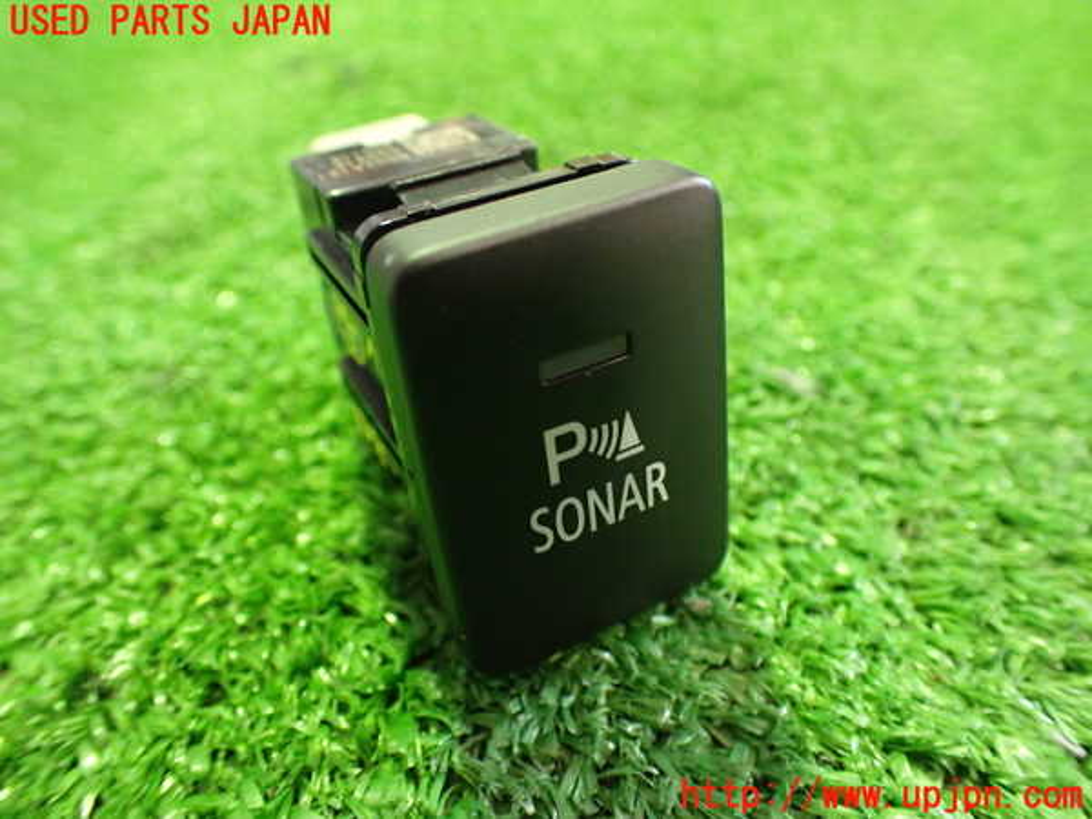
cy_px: 410
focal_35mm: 30
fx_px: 946
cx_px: 546
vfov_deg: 46.8
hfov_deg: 60.0
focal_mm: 5.4
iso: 1000
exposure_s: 1/30
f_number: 2.3
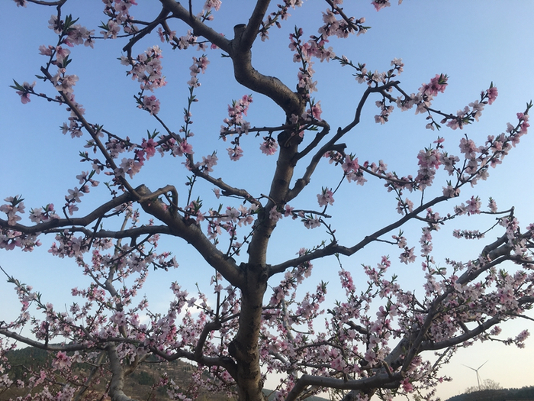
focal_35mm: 29
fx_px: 447
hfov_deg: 61.7
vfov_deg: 48.2
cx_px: 267
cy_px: 200
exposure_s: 1/845
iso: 25
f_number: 2.2
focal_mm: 4.15
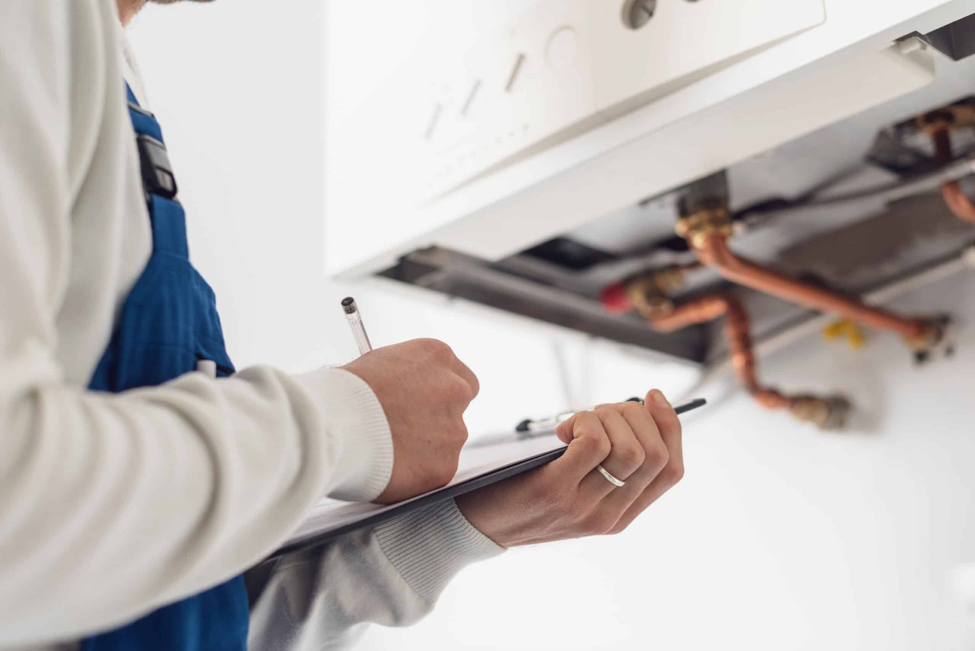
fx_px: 1355
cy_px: 326
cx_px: 488
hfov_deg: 39.6
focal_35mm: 50
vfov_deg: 27.0
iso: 250
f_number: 2.8
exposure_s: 1/100
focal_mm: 50
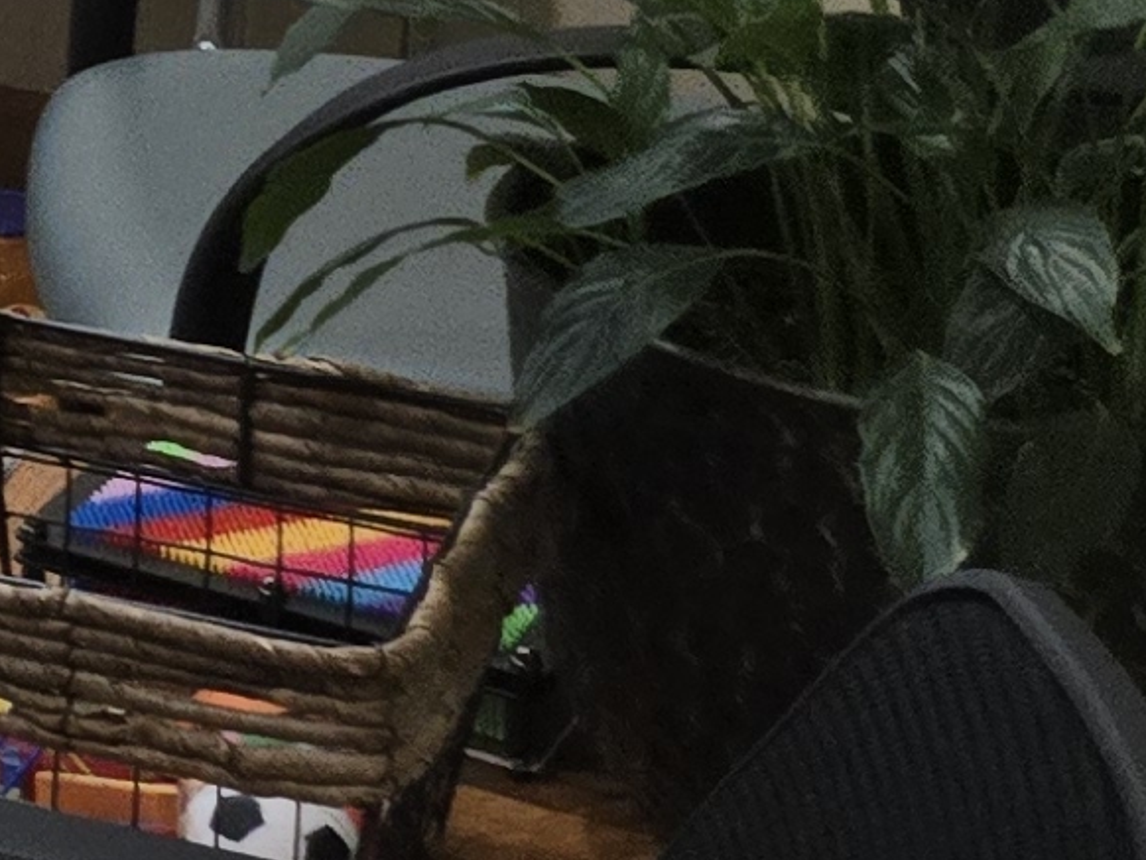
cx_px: -2335
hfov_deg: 9.6
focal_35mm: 158
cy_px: -616
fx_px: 5233
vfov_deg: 9.0
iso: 500
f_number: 1.8
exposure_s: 1/120
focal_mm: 5.4
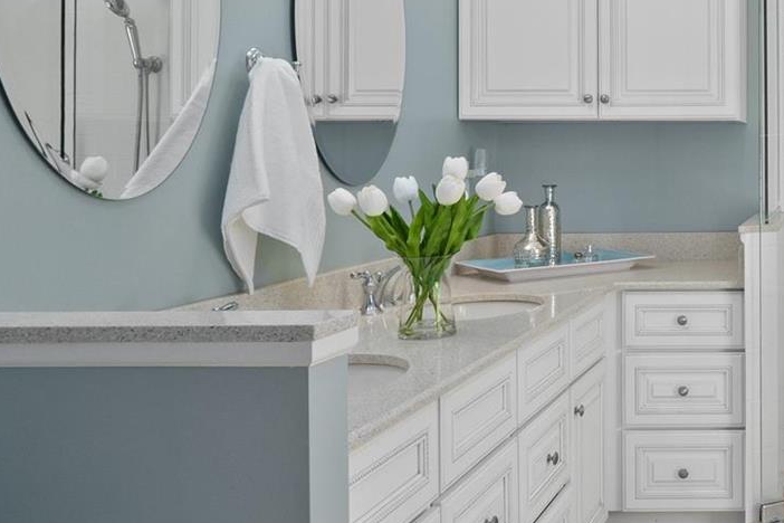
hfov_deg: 39.8
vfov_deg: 32.2
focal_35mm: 41
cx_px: 835
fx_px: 893
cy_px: 158
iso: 400
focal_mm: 9
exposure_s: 1/13
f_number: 8
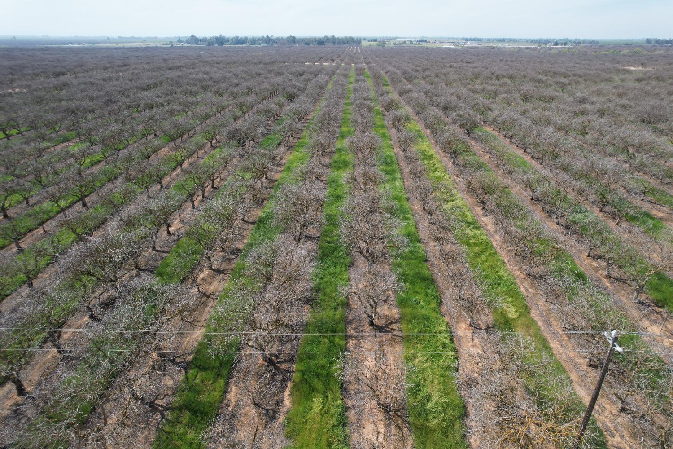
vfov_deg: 57.2
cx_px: 336
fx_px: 411
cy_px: 224
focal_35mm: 22
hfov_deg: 78.6
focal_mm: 8.38
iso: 200
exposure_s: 1/2000
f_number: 2.8
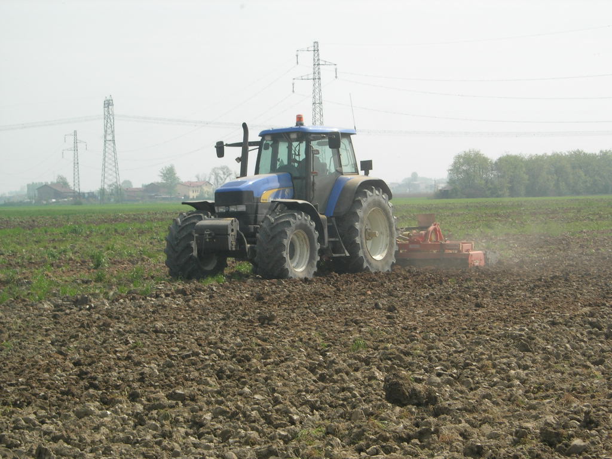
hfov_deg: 17.4
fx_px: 1998
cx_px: 306
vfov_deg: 13.1
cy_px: 230
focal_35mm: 113
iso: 64
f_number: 8.2
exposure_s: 1/255
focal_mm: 23.4
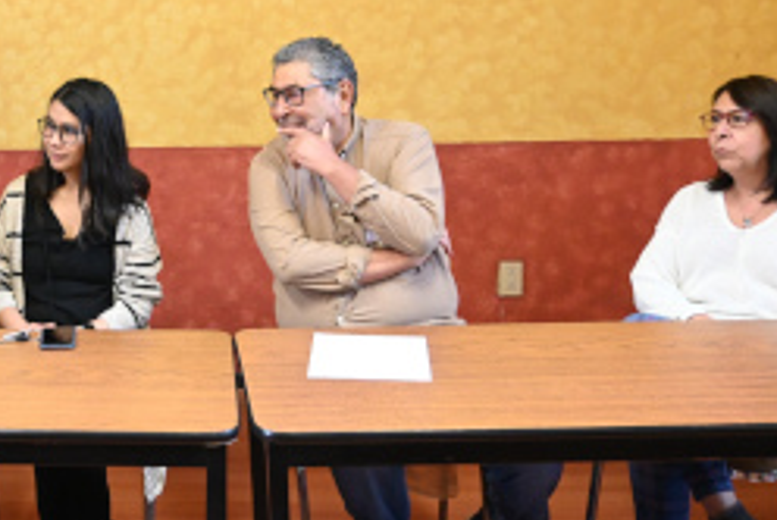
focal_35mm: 58
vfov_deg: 22.9
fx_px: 1263
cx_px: 110
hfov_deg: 32.8
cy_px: 88
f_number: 4
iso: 3200
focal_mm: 21.5
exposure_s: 1/80
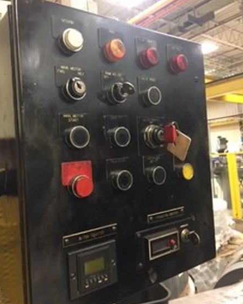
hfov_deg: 47.1
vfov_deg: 57.2
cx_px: 119
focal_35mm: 31
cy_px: 148
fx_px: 279
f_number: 2.2
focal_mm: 4.15
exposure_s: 1/20
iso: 200
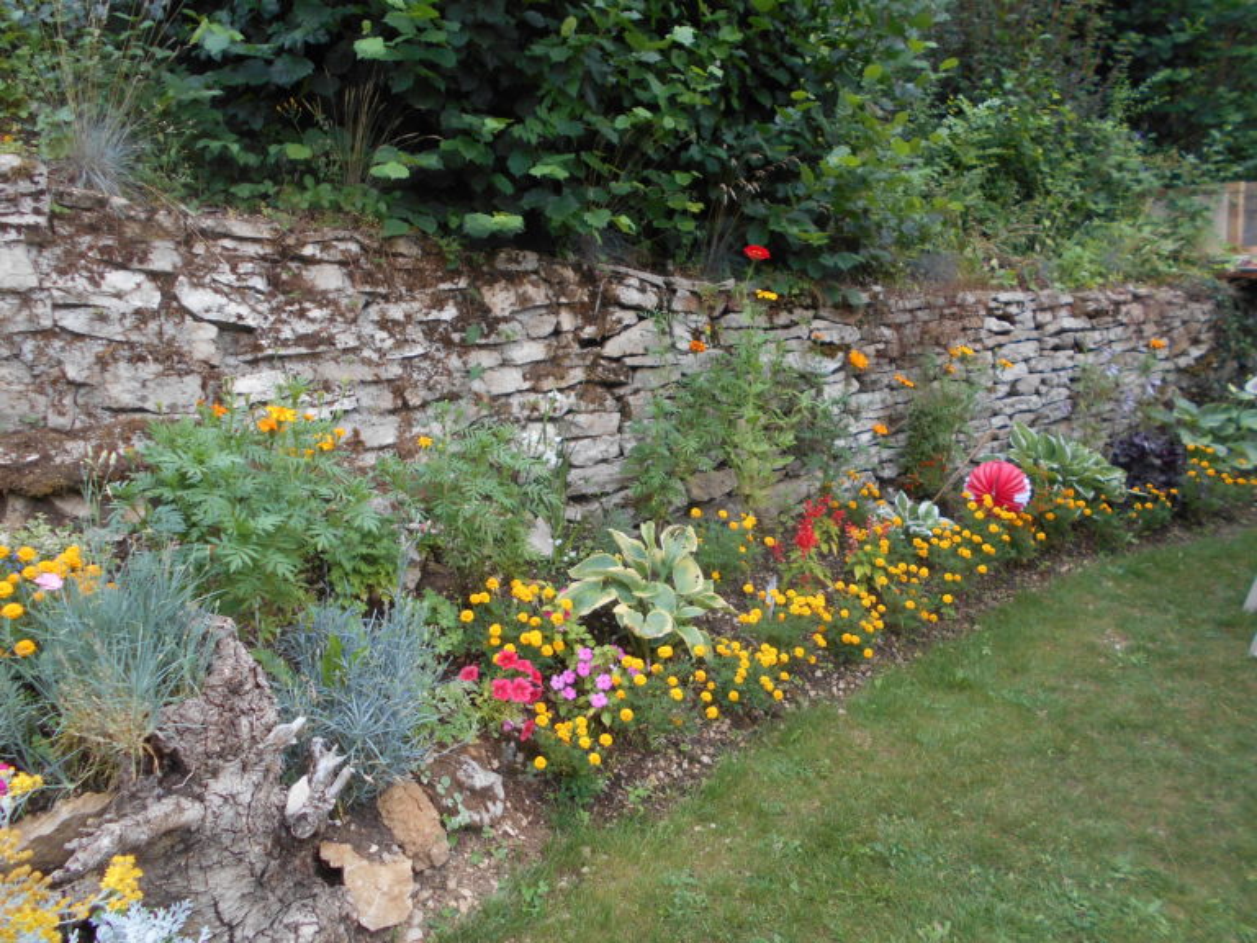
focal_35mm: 26
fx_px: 944
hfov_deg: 67.3
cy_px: 472
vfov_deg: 53.1
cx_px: 628
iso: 140
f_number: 3.2
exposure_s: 1/30
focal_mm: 4.6
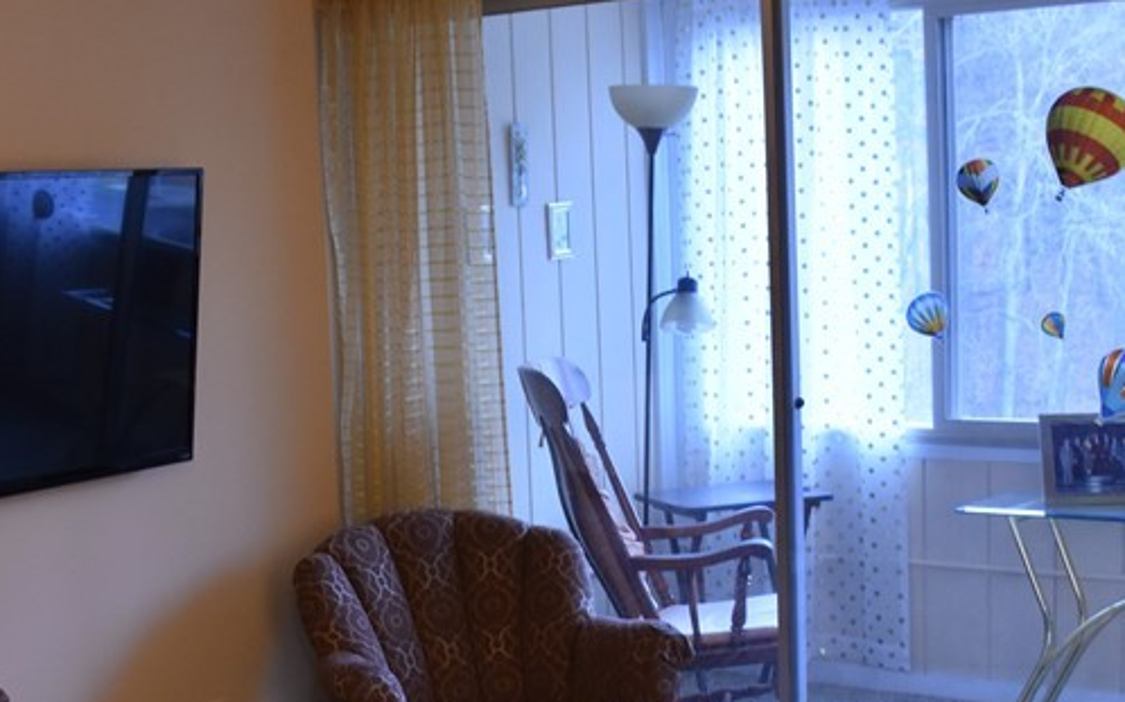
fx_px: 1839
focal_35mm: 60
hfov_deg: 33.8
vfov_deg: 21.5
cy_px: 470
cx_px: 420
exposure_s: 1/60
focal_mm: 18
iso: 800
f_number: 4
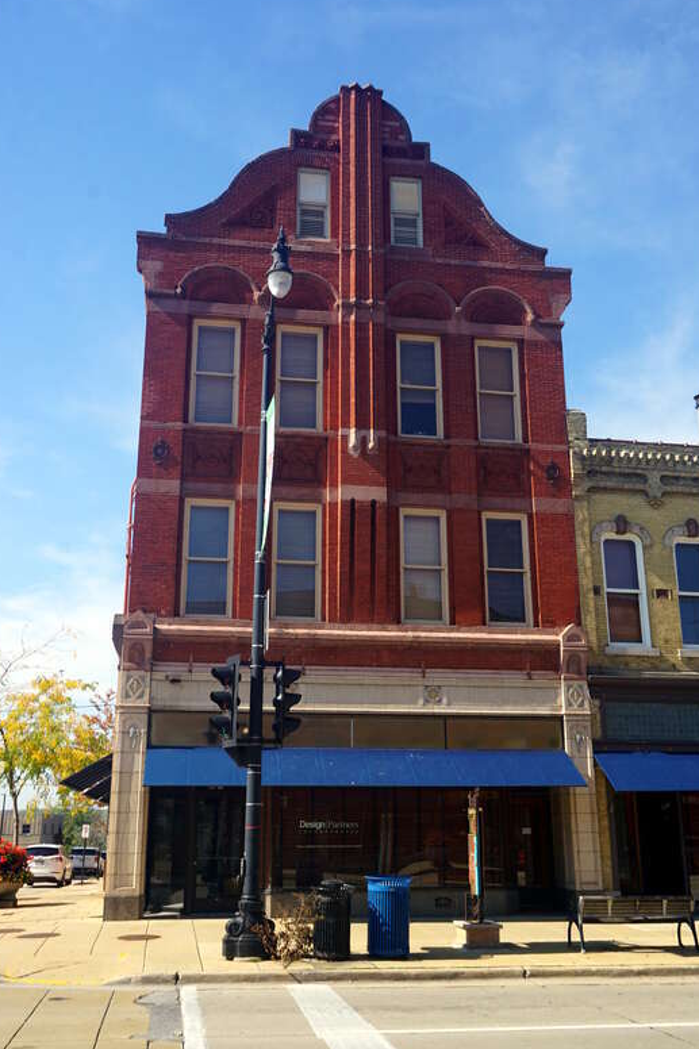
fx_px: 991
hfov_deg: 38.9
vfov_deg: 55.8
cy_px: 520
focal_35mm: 34
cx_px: 351
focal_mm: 22
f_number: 10
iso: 100
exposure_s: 1/100
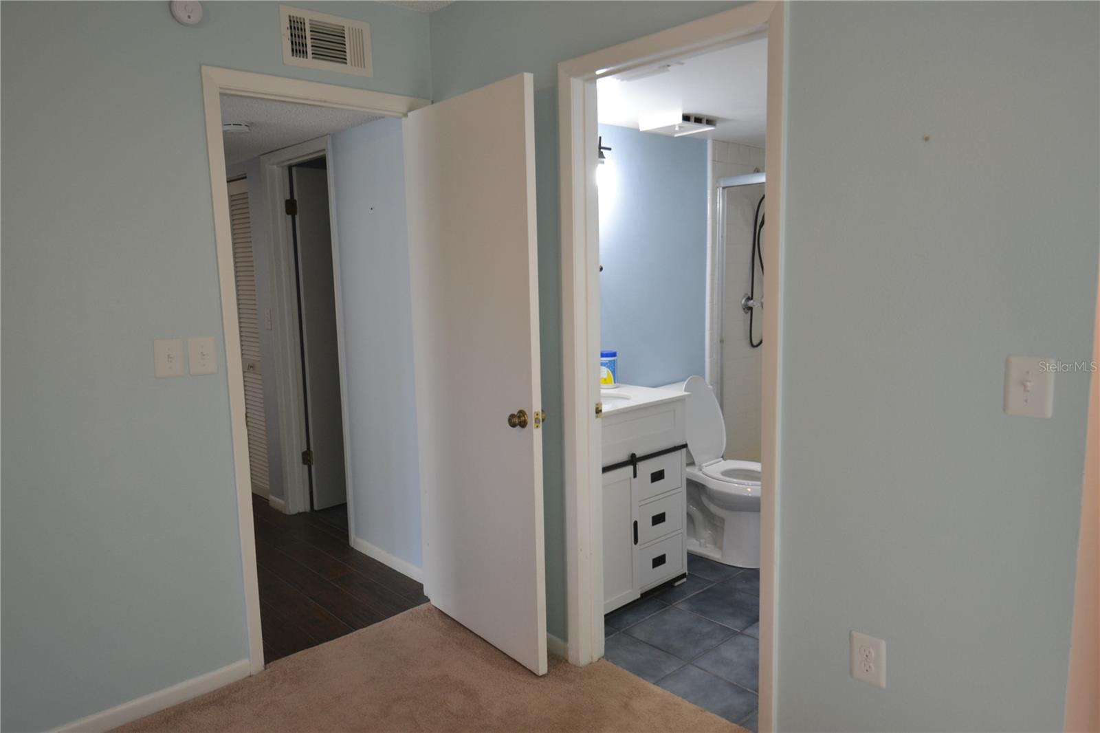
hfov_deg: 73.8
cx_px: 550
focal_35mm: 24
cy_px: 366
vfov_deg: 53.1
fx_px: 733
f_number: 4
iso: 400
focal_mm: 16
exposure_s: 1/25
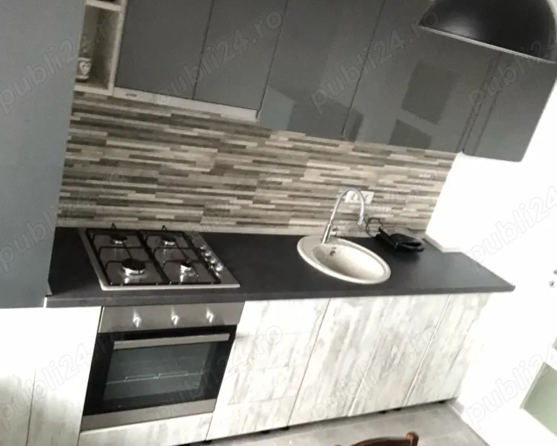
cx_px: 257
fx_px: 560
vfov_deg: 43.4
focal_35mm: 34
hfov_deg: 52.8
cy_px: 222
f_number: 2.2
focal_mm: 2.87
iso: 640
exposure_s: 1/17
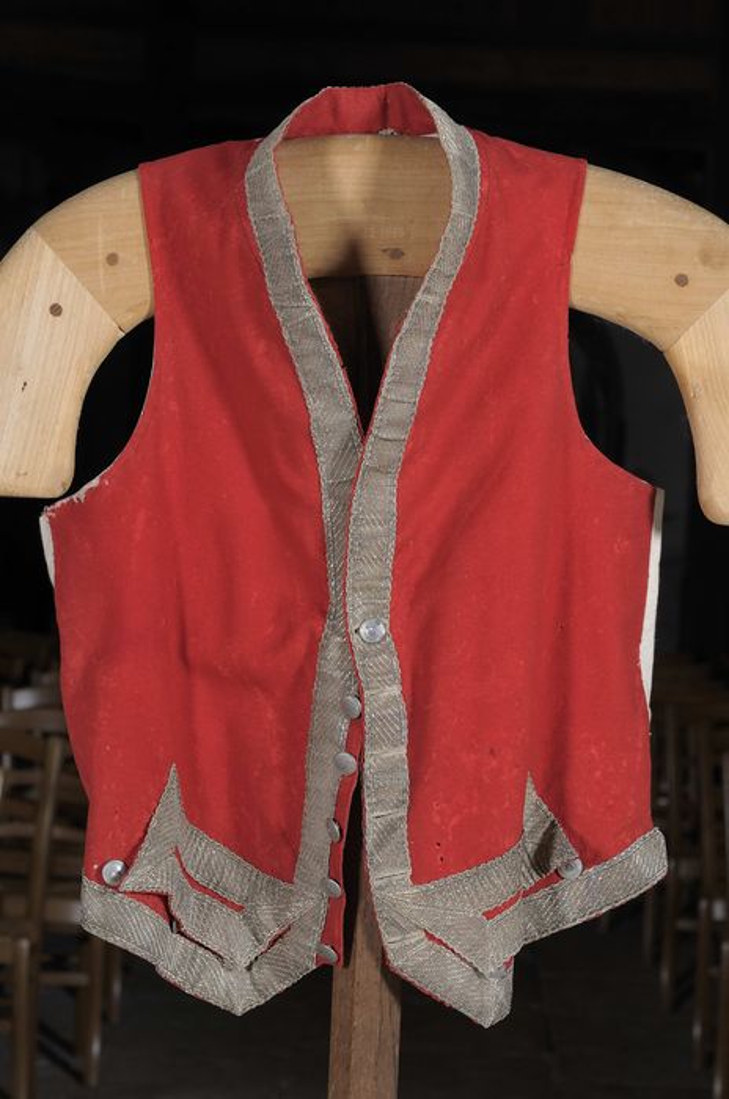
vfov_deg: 22.7
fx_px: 2744
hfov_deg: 15.1
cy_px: 550
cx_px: 364
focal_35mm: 90
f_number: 8
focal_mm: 60
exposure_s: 1/100
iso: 200
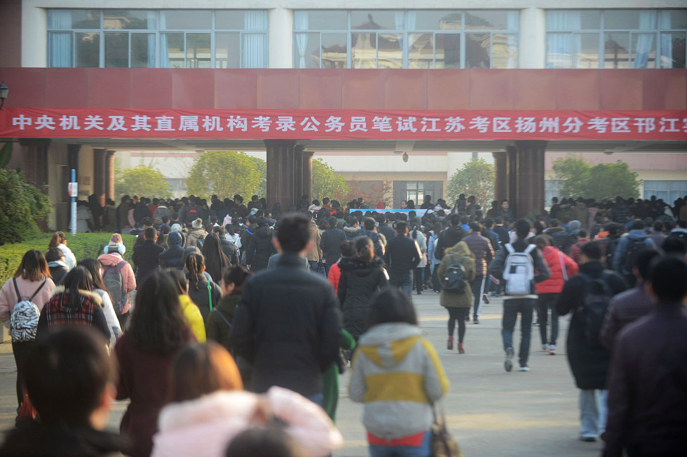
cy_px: 228
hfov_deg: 17.6
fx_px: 2213
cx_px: 344
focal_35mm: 116
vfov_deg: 11.8
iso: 200
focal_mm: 116
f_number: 2.8
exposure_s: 1/400
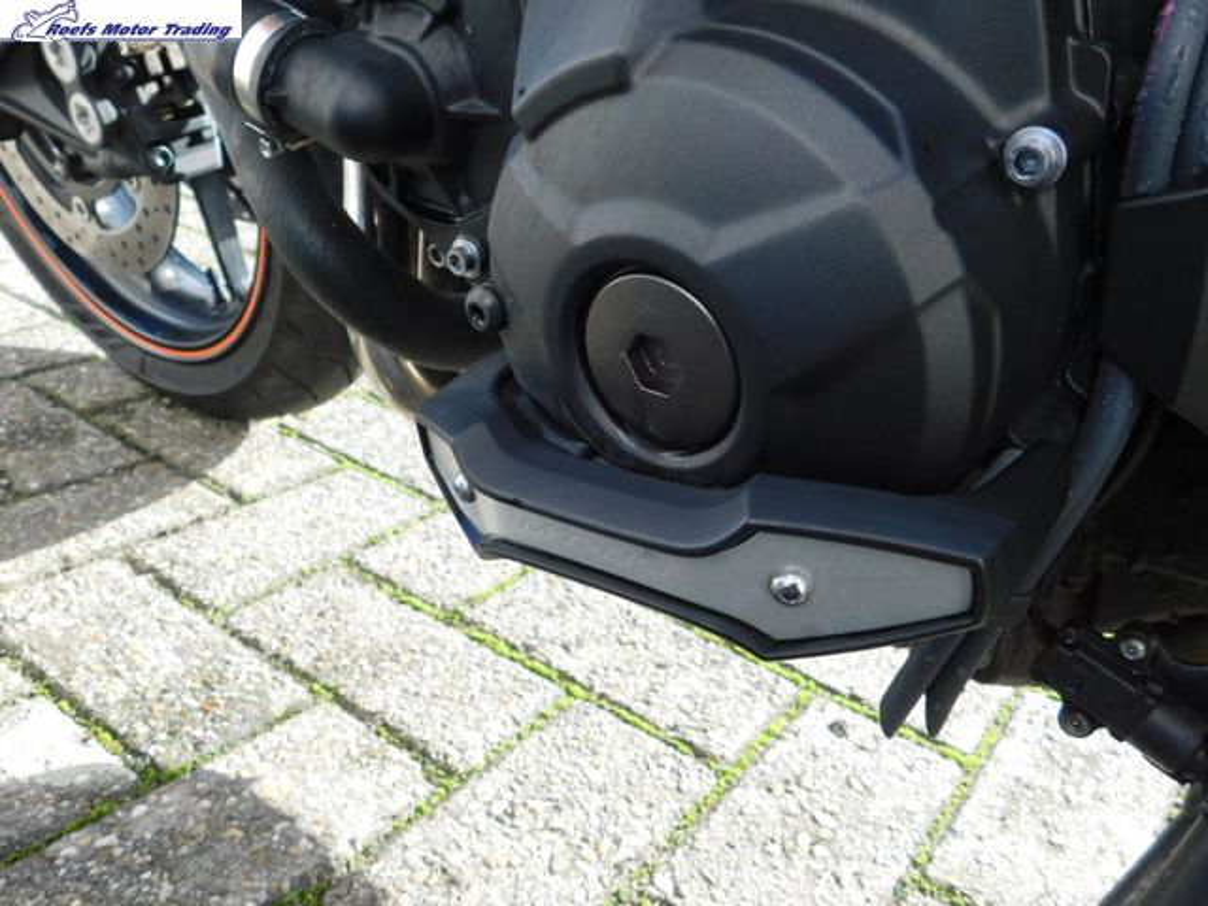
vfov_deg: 46.8
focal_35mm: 30
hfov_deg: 60.0
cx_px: 604
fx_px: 1047
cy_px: 453
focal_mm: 5.3
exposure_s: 1/160
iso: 125
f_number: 3.2
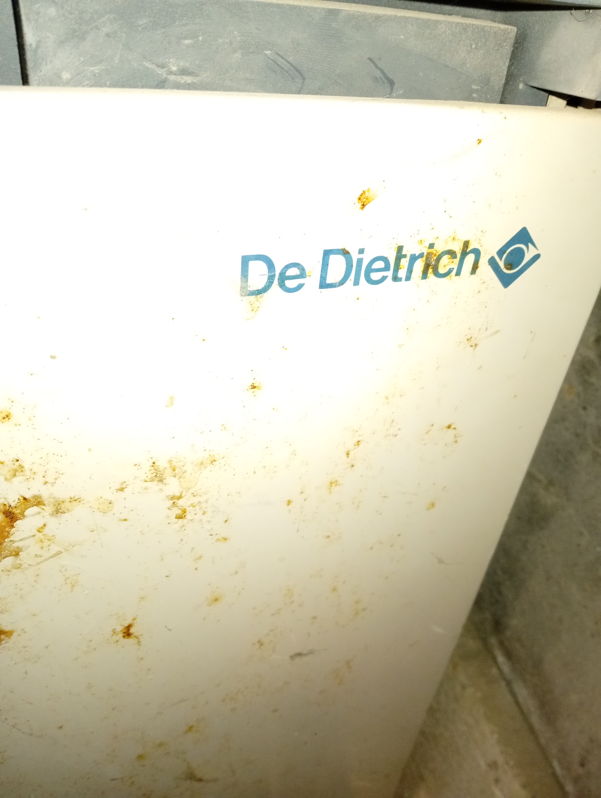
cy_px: 399
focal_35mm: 27
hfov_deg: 51.5
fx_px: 623
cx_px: 300
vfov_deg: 65.2
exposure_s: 1/20
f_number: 1.8
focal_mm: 3.98
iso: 784
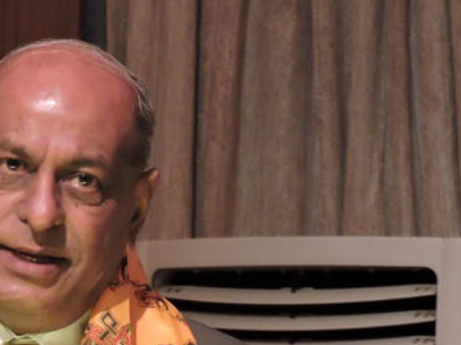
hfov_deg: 4.5
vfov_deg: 3.4
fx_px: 5884
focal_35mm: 442
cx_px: -76
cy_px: 259
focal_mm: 27.6
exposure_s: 1/8
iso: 800
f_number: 4.4
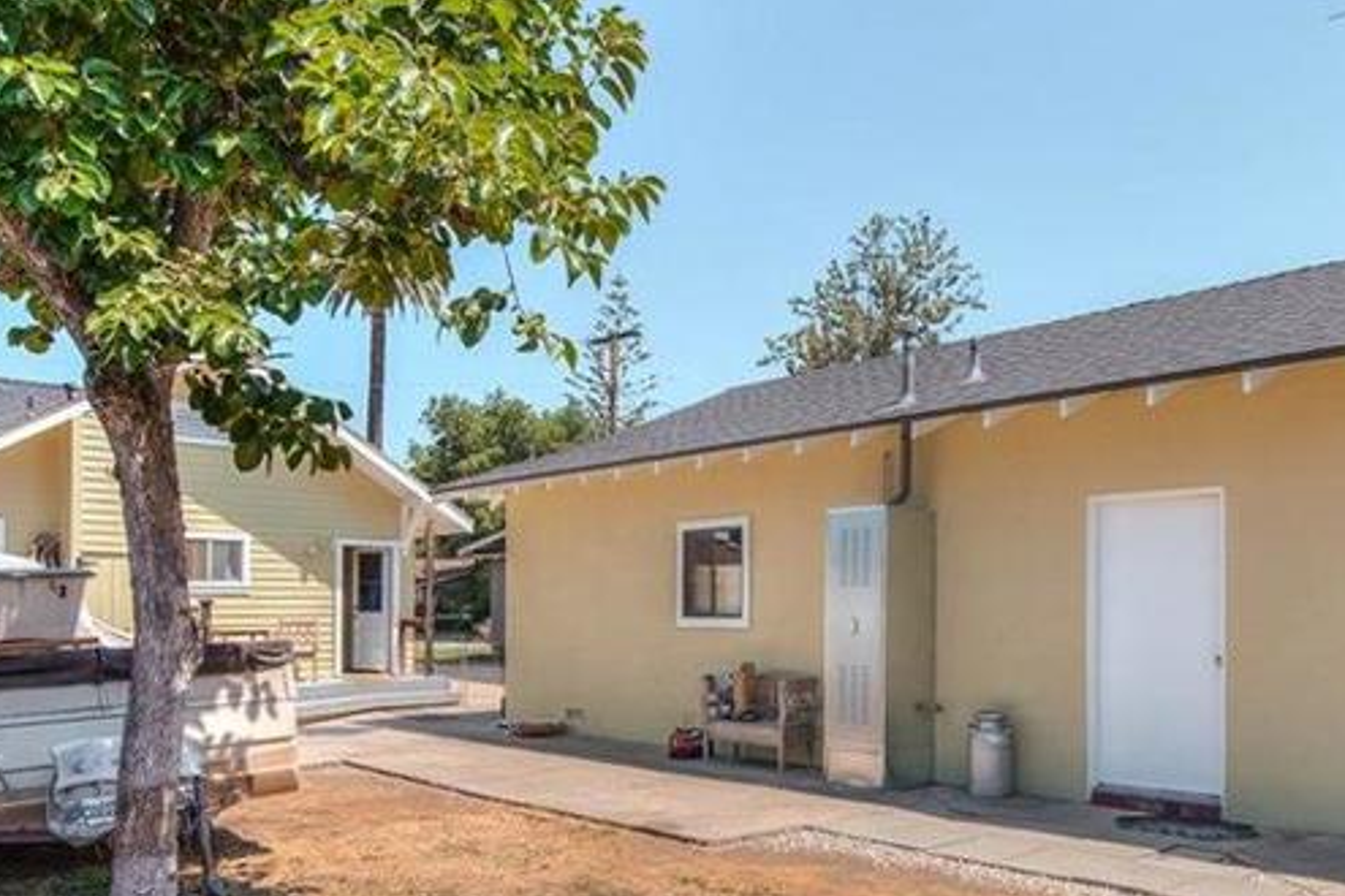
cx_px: 764
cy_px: 608
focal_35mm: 31
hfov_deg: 60.1
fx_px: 1158
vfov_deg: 41.7
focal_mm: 15
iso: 200
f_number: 7.1
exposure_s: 1/800
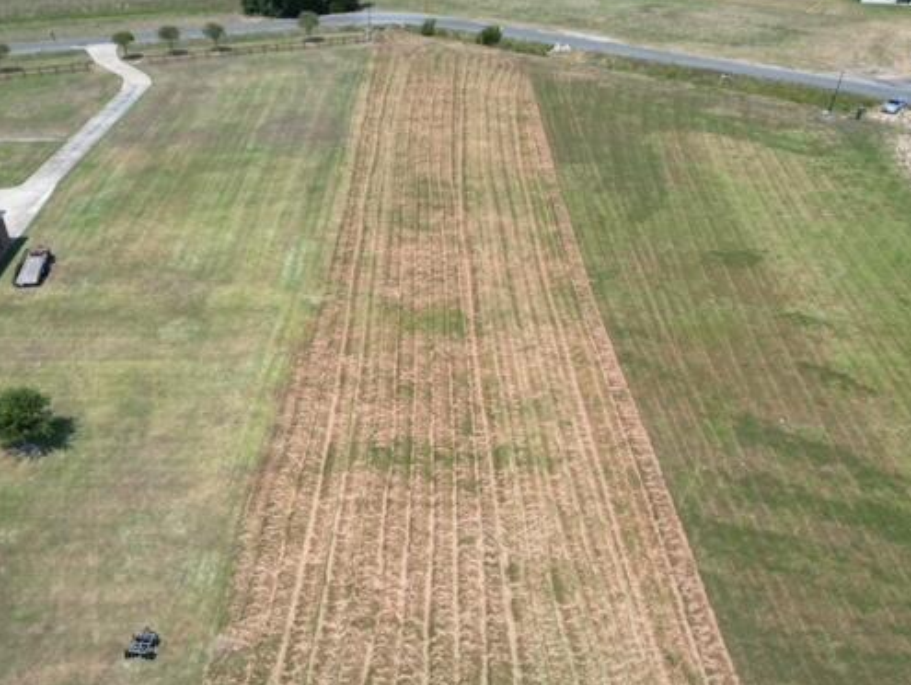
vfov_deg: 45.3
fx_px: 816
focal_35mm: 31
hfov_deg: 58.1
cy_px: 398
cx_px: 394
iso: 100
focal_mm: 6.72
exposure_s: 1/2500
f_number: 1.7
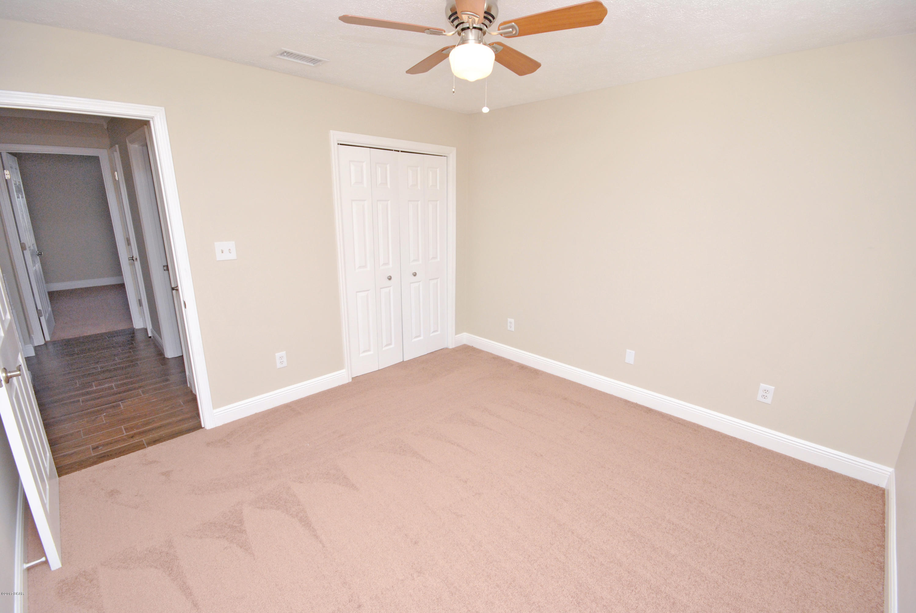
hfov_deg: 100.3
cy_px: 306
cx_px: 458
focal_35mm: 15
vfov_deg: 77.5
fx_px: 382
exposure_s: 1/60
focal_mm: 10
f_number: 10
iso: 400
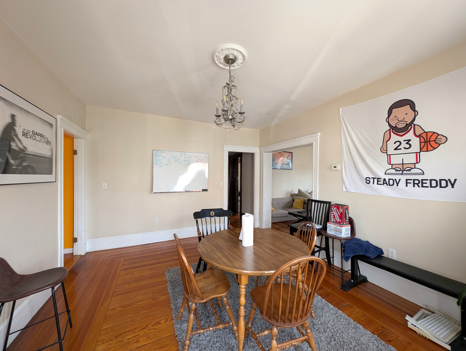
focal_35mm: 12
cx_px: 233
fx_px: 162
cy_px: 176
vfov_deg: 94.6
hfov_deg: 110.5
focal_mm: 2.23
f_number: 1.95
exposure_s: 1/42.5
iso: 41
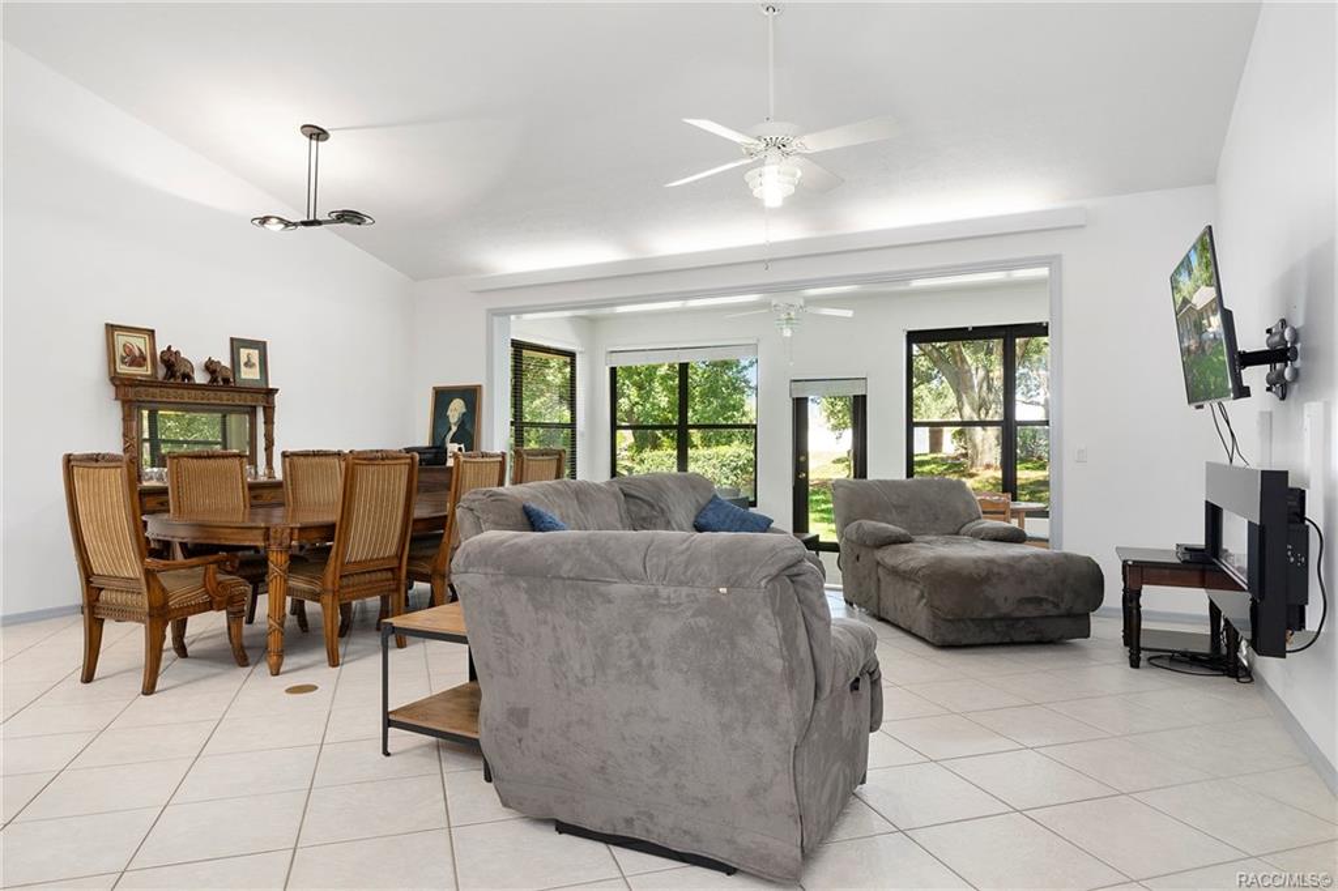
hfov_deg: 81.2
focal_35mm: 21
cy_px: 446
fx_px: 780
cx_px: 669
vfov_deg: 59.5
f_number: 8
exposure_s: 1/2.5
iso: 320
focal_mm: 14
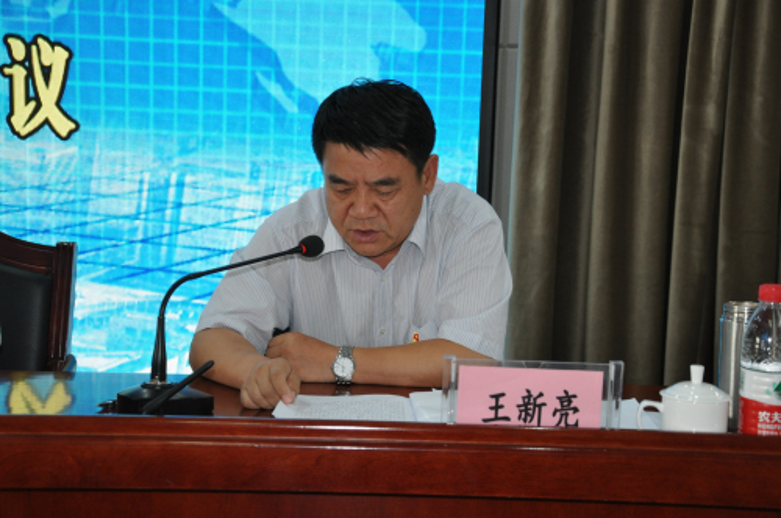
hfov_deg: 31.9
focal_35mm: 63
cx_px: 390
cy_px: 259
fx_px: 1365
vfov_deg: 21.5
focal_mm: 42
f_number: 4.8
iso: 800
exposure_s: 1/125
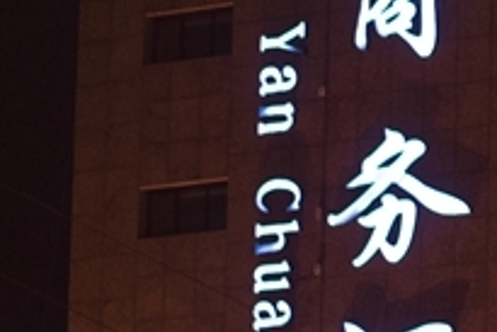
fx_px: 4227
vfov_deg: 4.5
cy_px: -118
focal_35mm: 306
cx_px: 1103
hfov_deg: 6.5
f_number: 1.4
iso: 800
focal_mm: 58
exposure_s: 1/60
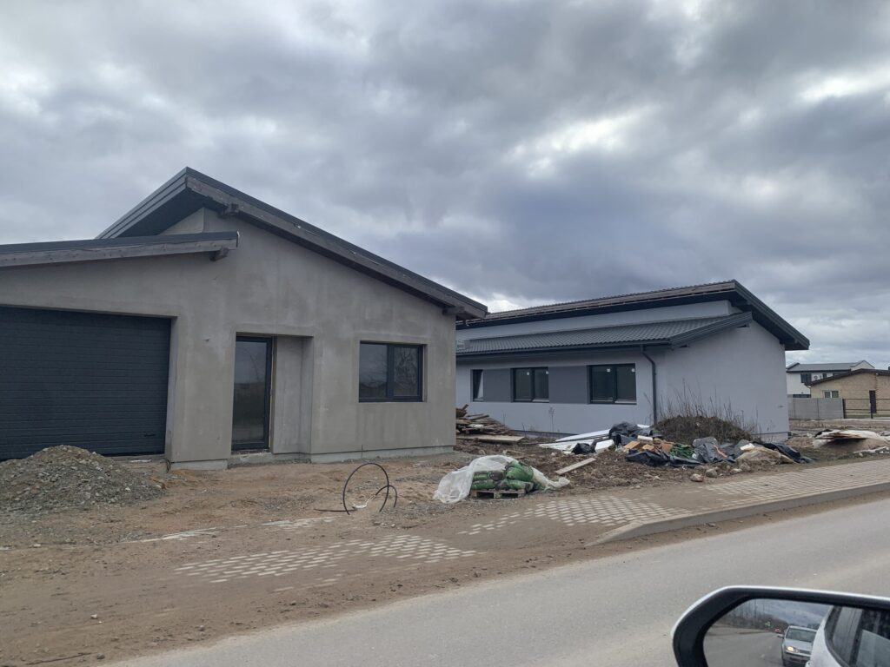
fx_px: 668
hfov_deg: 67.3
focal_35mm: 26
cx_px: 445
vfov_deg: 53.1
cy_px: 334
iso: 25
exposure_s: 1/1350
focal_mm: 4.25
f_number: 1.8
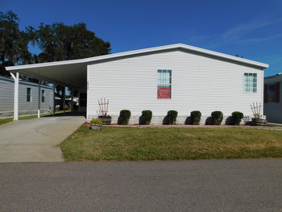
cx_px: 141
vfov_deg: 58.9
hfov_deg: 73.9
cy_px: 106
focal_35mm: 23
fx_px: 187
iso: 125
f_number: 6
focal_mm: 4
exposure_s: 1/1250
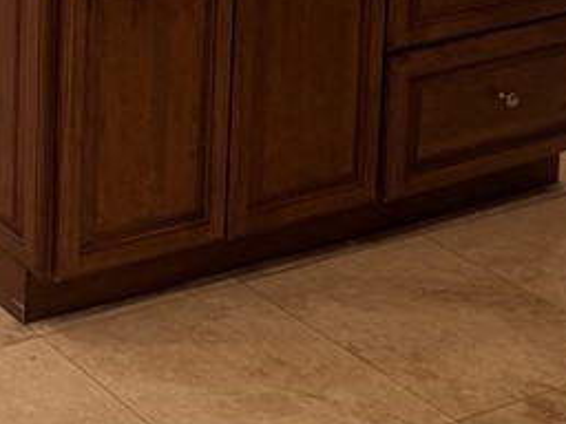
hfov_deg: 17.1
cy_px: -402
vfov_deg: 13.4
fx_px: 1570
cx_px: -427
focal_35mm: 96
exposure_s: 1/126
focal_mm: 6.76
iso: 50
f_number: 1.78
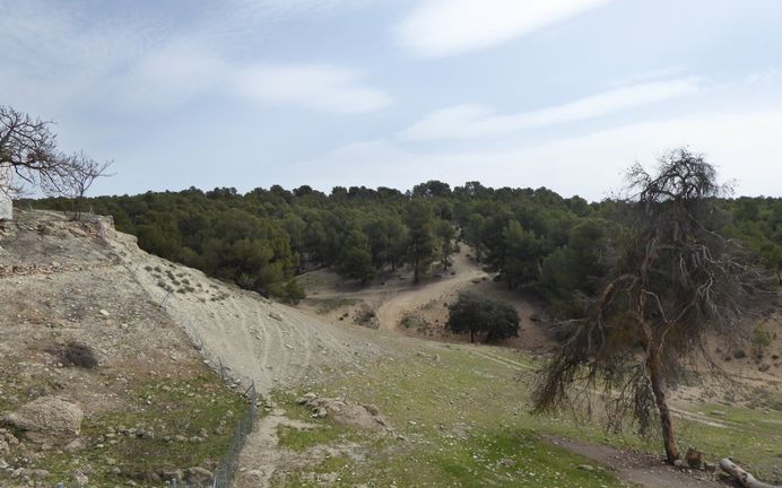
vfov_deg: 45.9
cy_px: 265
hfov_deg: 68.4
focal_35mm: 27
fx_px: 575
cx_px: 389
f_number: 3.3
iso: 125
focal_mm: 4.3
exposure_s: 1/1300
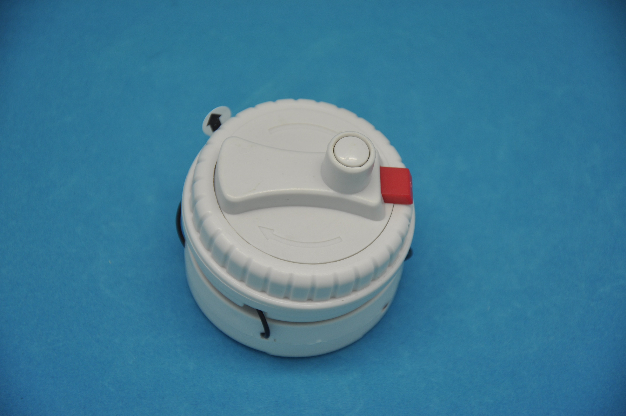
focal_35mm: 158
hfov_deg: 13.1
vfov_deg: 8.7
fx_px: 2735
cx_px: 313
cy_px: 208
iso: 220
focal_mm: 105
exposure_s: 1/125
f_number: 5.6
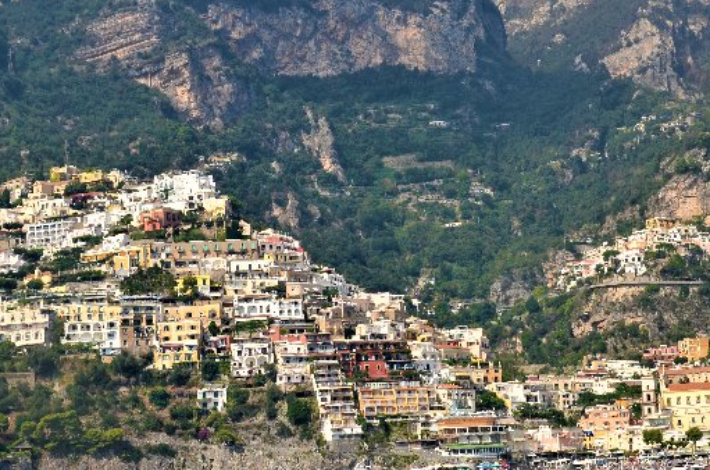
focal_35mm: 94
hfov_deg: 21.6
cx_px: 495
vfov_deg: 14.5
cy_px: 268
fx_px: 1849
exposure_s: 1/125
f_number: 11
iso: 180
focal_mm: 40
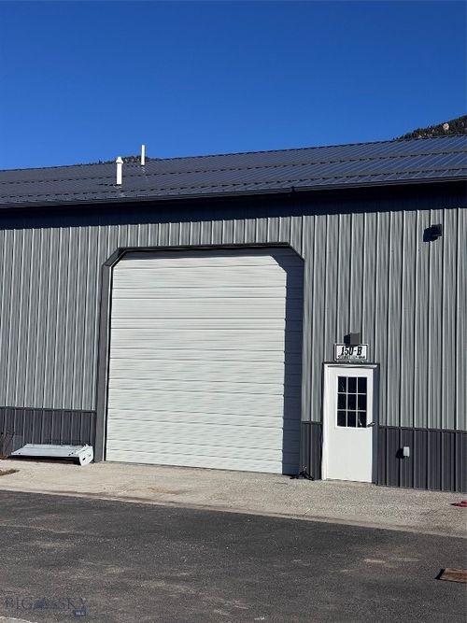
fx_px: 864
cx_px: 234
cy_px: 312
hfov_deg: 30.3
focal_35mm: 48
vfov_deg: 39.7
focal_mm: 6.76
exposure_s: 1/10526
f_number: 1.78
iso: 80
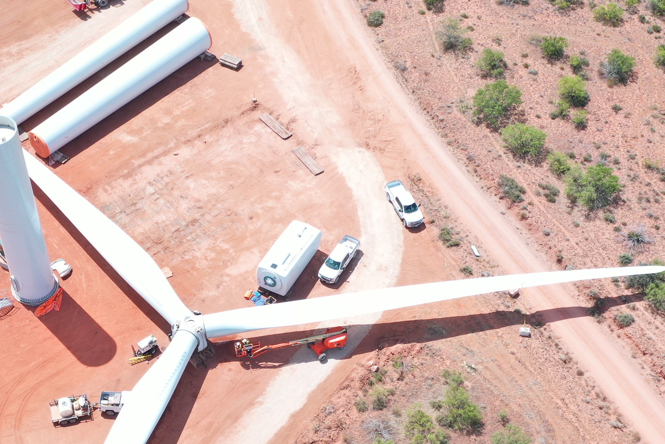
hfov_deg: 30.4
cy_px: 359
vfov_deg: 20.4
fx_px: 1219
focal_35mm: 66
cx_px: 262
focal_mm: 10.26
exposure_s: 1/320
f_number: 5.6
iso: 100
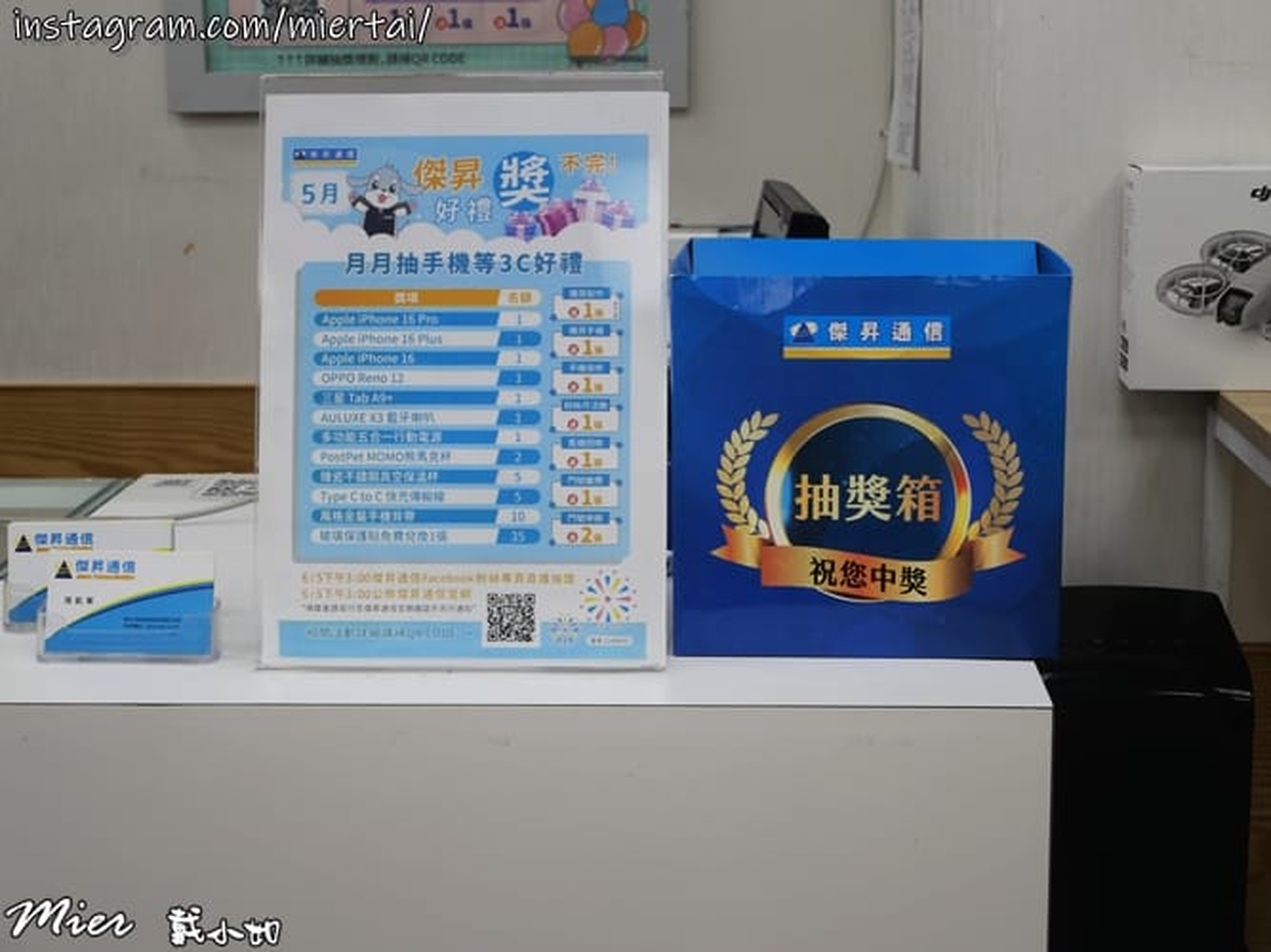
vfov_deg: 22.9
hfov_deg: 30.3
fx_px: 2349
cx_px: 636
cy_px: 476
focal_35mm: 64
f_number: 5.6
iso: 200
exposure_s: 1/80
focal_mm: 32
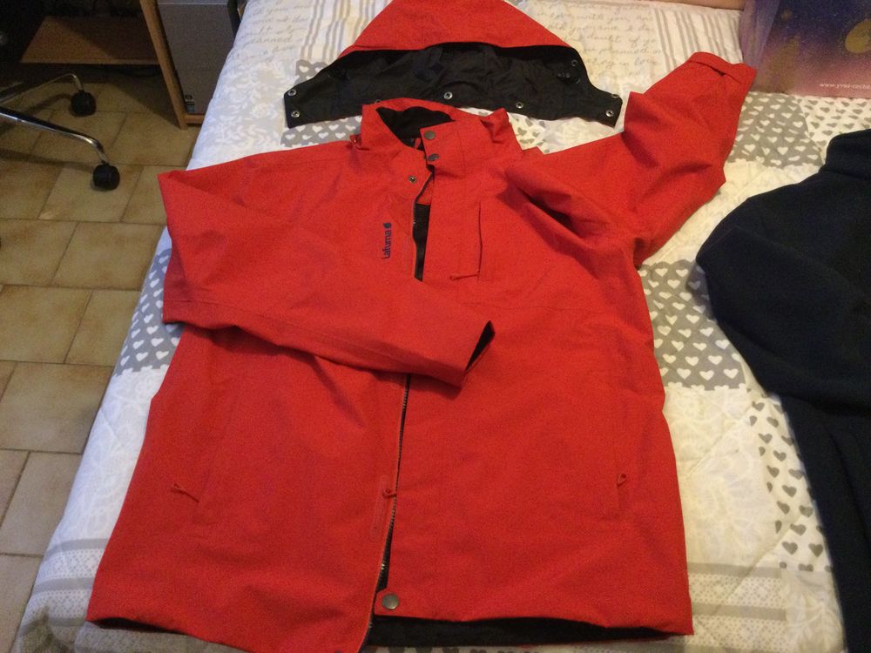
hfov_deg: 58.4
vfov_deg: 45.4
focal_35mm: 31
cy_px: 326
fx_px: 780
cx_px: 436
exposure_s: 1/17
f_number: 2.4
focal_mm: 3.3
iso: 400
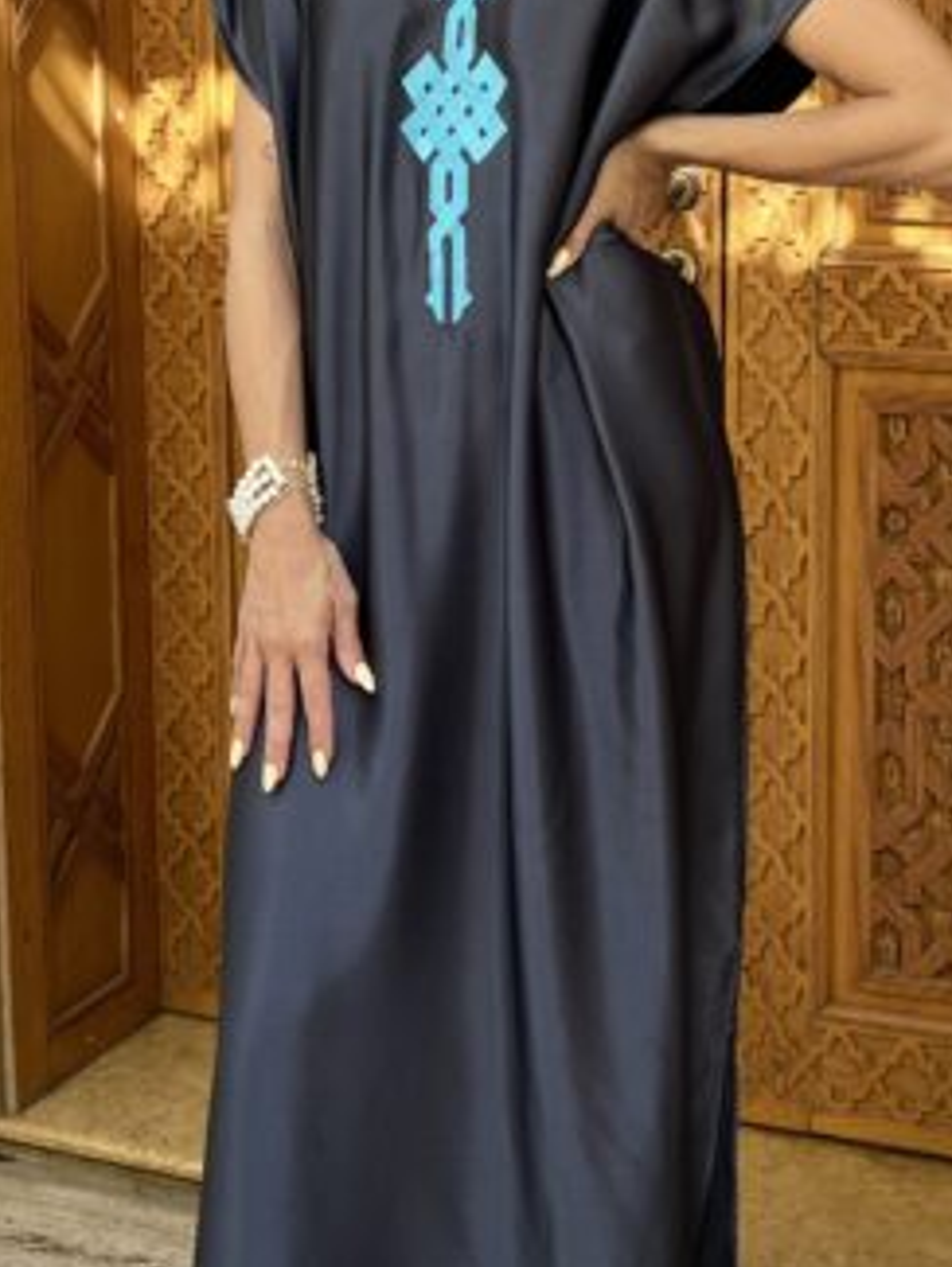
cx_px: 655
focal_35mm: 64
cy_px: 351
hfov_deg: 22.8
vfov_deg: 29.9
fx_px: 2345
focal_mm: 5.7
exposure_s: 1/233
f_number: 1.5
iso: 40
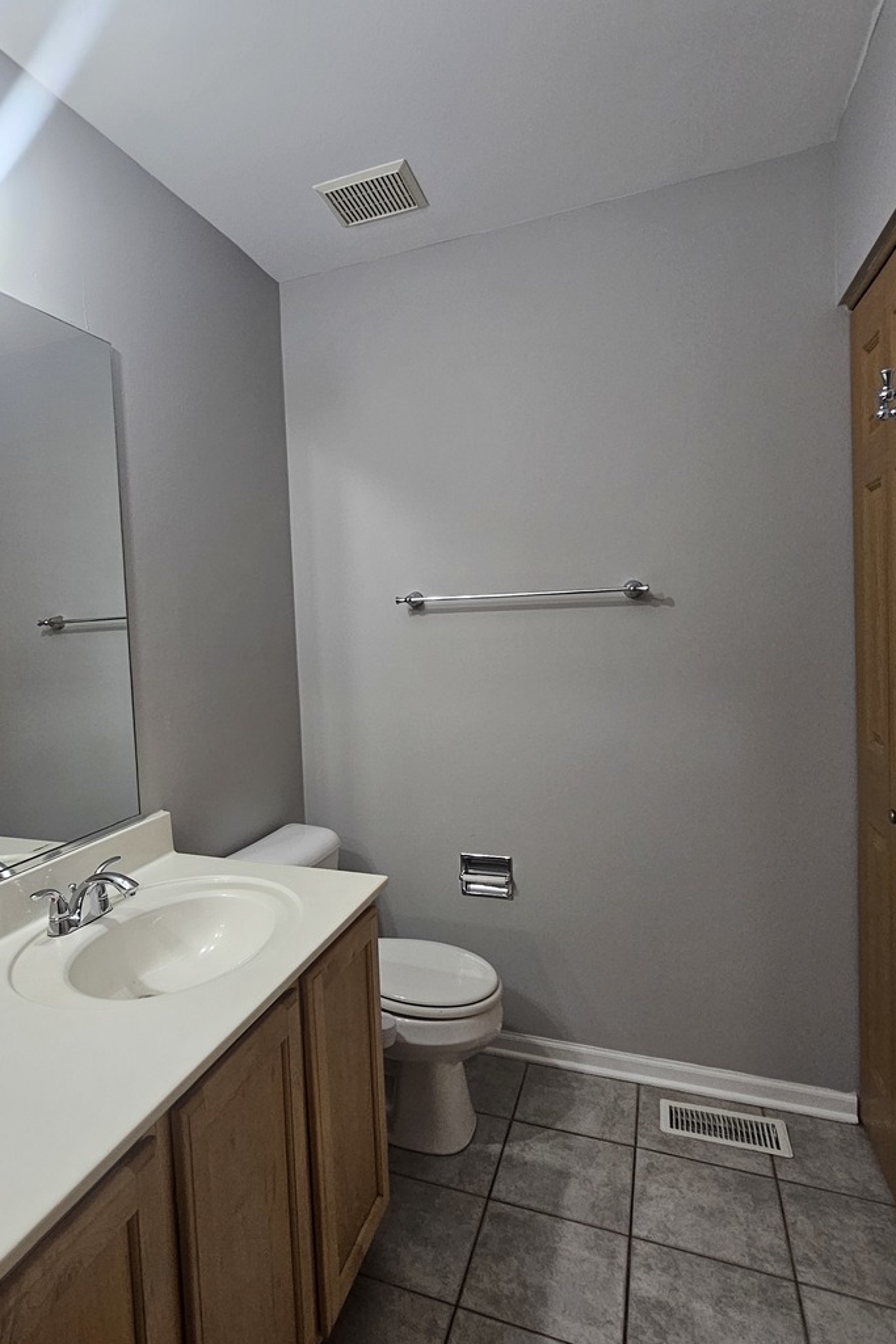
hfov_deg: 63.0
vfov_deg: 86.9
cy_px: 663
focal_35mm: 19
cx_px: 304
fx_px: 710
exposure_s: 1/60
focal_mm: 2.2
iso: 200
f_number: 2.2
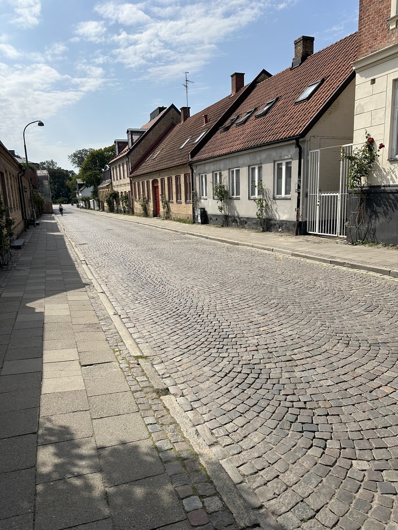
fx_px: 368
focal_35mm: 24
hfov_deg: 56.8
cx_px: 199
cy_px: 265
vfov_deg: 71.6
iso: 80
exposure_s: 1/7576
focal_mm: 6.86
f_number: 1.78
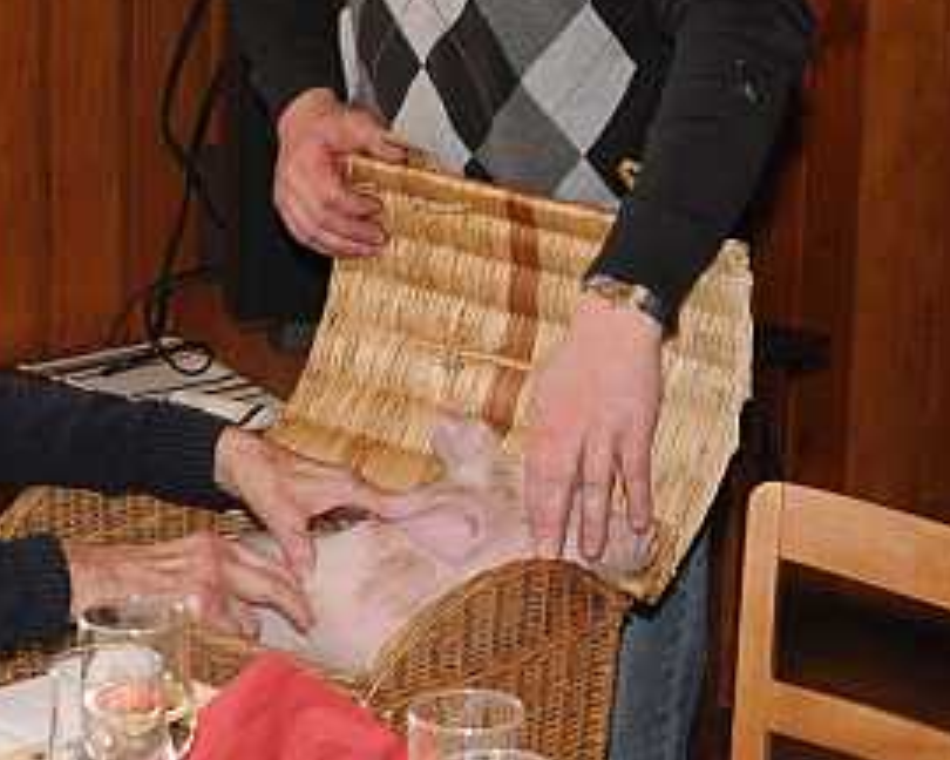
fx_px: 2812
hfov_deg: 19.2
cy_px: 121
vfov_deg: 15.3
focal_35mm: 100
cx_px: 521
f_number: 5.6
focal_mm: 24
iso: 320
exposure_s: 1/60
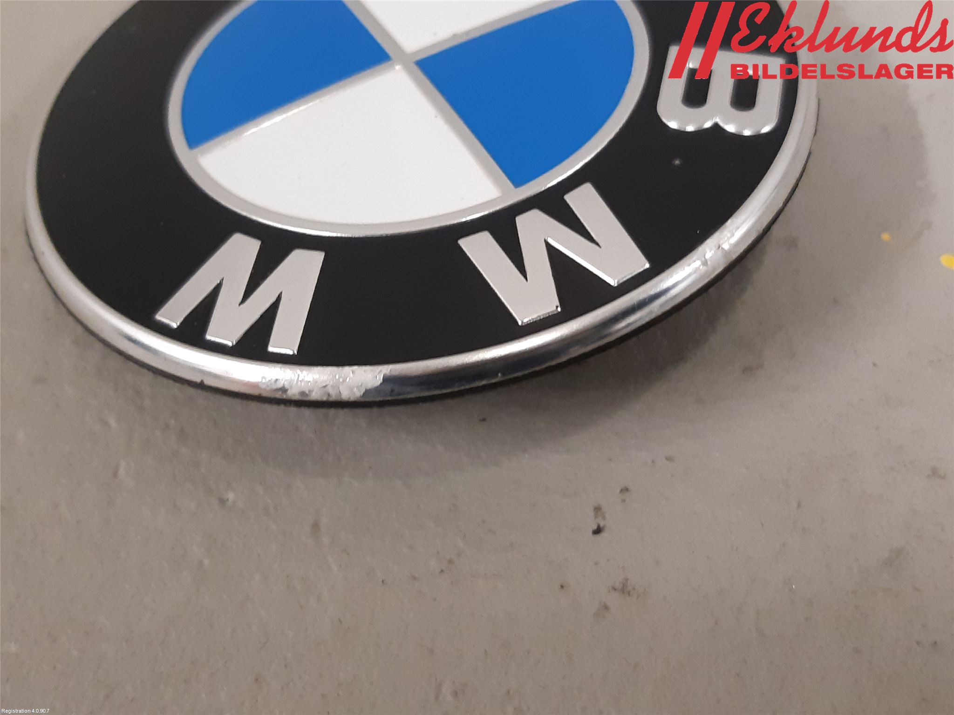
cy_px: 358
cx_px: 477
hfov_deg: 67.3
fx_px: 717
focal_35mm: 26
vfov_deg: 53.1
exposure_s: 1/50
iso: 250
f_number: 1.7
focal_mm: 3.93
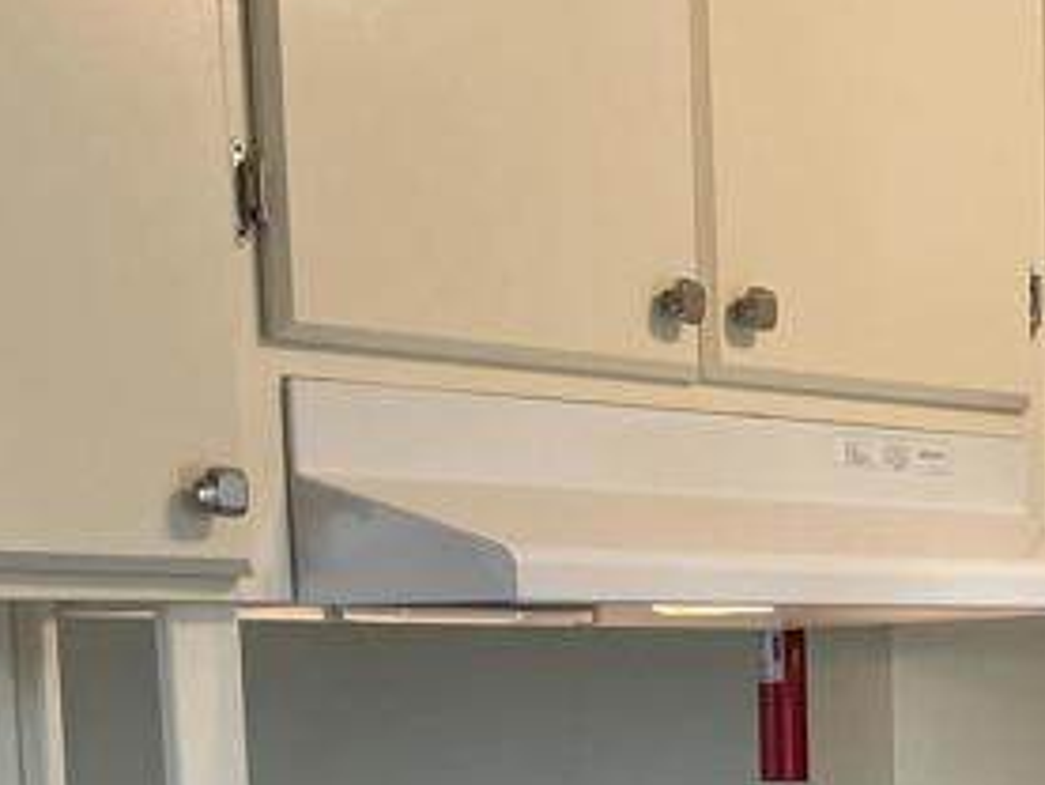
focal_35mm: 96
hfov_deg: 19.8
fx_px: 2899
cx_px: 1075
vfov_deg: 14.6
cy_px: 1102
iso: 100
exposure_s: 1/120
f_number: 1.6
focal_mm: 4.2
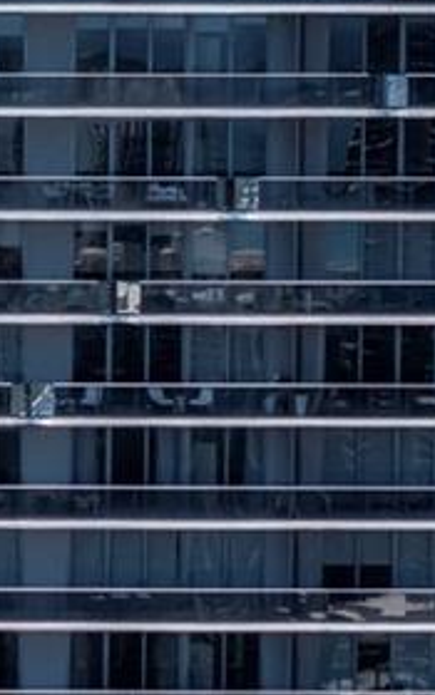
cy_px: 173
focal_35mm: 163
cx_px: -410
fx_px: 3092
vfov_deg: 12.8
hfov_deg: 7.7
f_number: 3.5
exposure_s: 1/80
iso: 100
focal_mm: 10.26
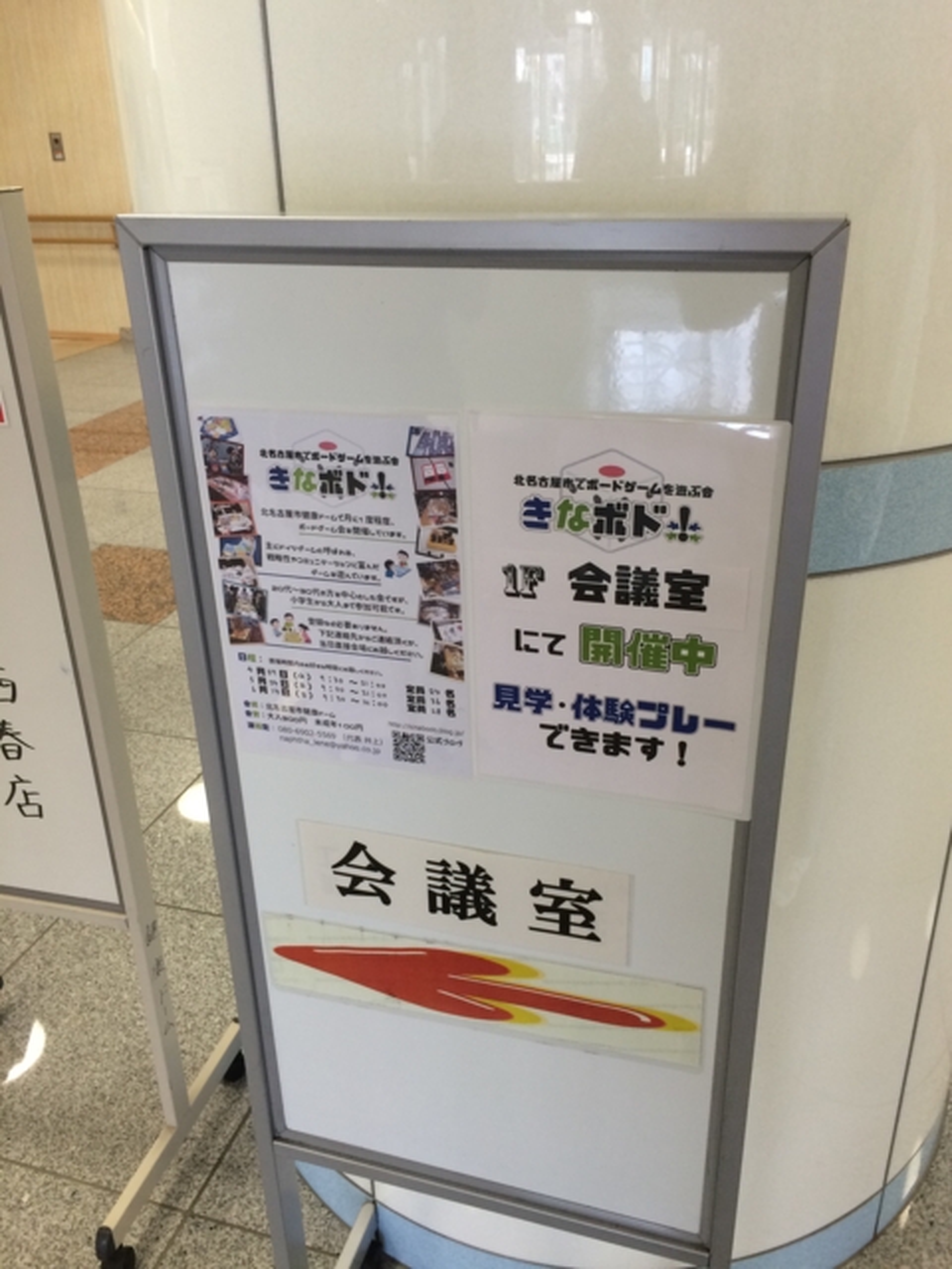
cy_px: 634
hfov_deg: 48.2
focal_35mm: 29
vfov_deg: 61.7
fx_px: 1063
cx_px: 476
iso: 40
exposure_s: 1/30
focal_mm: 4.15
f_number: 2.2
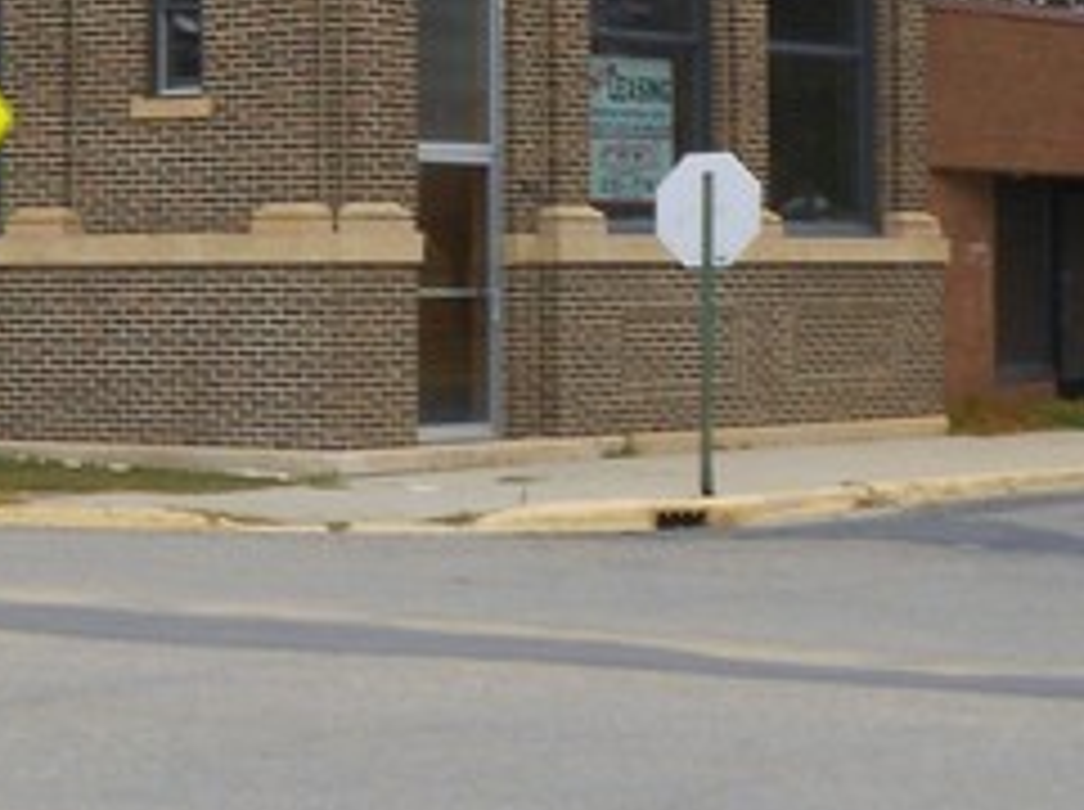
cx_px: 369
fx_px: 3846
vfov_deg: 11.9
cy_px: 108
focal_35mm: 123
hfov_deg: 16.0
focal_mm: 6.7
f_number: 3.9
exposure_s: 1/160
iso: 80
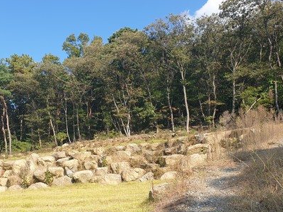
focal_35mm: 39
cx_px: 117
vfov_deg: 36.3
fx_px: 319
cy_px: 149
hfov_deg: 47.6
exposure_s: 1/752
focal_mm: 4.3
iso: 50
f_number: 2.4
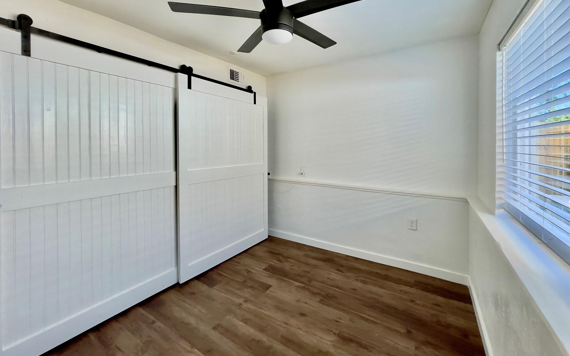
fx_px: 217
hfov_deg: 105.3
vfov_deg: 77.9
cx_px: 281
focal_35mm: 14
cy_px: 147
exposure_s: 1/99
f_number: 2.4
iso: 64
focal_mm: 1.54
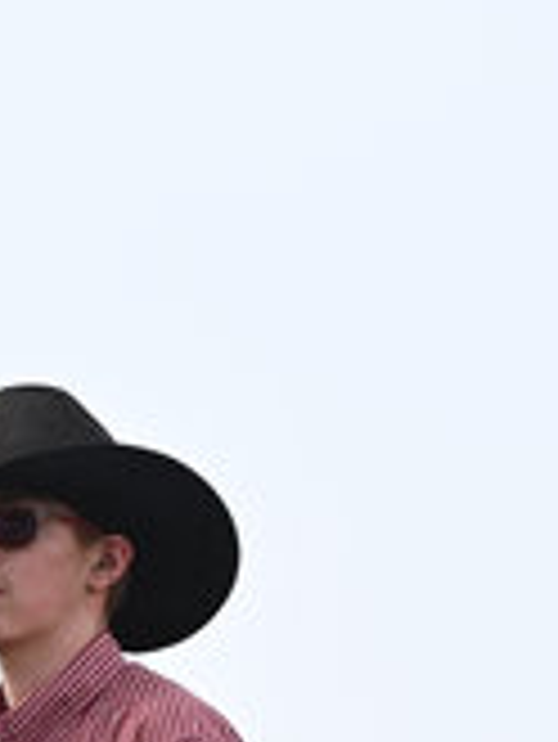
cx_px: -526
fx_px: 25608
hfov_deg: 1.2
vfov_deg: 1.7
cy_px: 1473
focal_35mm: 1193
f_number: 5
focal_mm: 200
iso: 200
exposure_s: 1/500
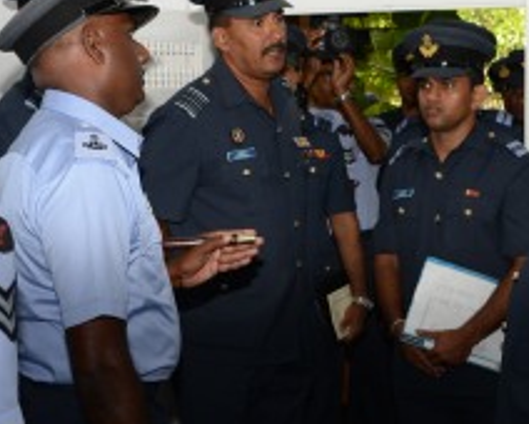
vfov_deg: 18.1
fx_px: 1332
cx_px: 364
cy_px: 267
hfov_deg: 22.3
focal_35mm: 85
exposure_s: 1/100
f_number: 5.6
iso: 250
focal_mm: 32
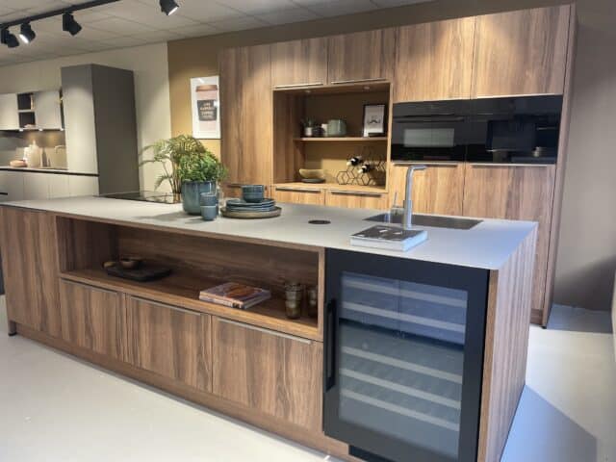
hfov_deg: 67.3
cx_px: 308
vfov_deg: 53.1
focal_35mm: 26
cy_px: 231
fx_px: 463
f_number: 1.6
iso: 100
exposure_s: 1/100
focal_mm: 4.2
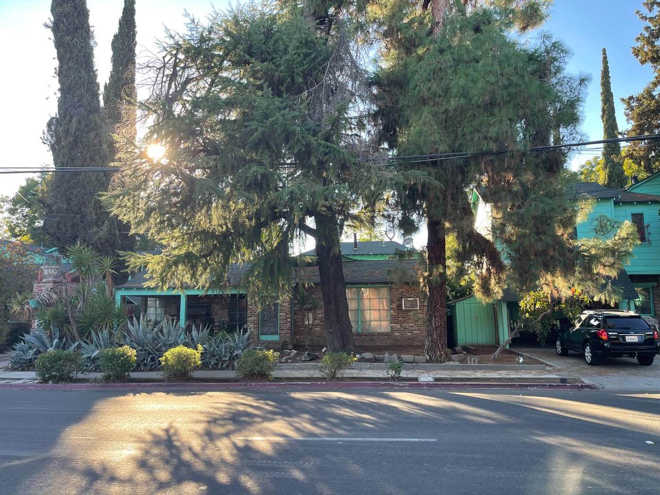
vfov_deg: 54.9
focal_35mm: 25
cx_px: 330
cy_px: 248
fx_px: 477
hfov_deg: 69.4
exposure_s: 1/274
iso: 32
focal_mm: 5.1
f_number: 1.6
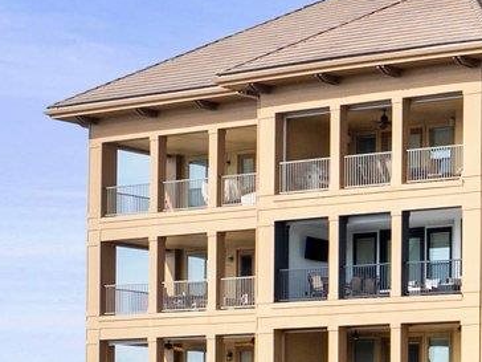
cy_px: 522
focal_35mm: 135
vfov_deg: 10.6
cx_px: 784
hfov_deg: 13.5
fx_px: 1880
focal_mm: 12.29
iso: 100
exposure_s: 1/1250
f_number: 2.8
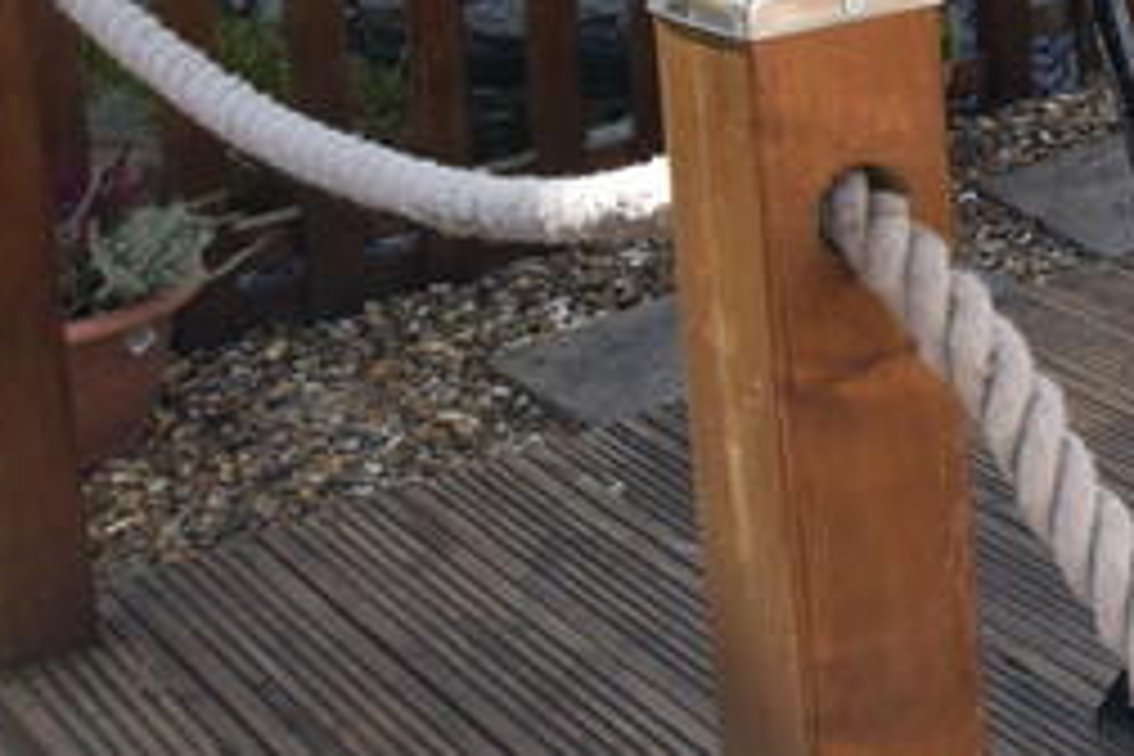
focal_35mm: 61
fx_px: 1921
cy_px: -238
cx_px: 2020
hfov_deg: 21.7
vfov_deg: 20.3
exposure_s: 1/200
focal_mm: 10
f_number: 7.1
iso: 400
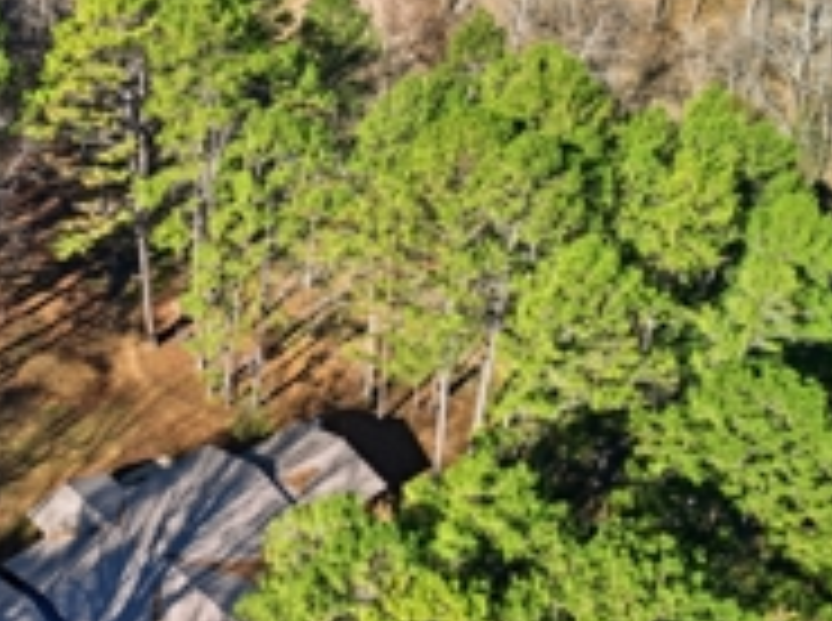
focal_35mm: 52
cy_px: 351
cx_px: 216
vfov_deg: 27.9
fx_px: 1247
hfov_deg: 36.1
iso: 100
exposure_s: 1/640
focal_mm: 6.7
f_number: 1.7
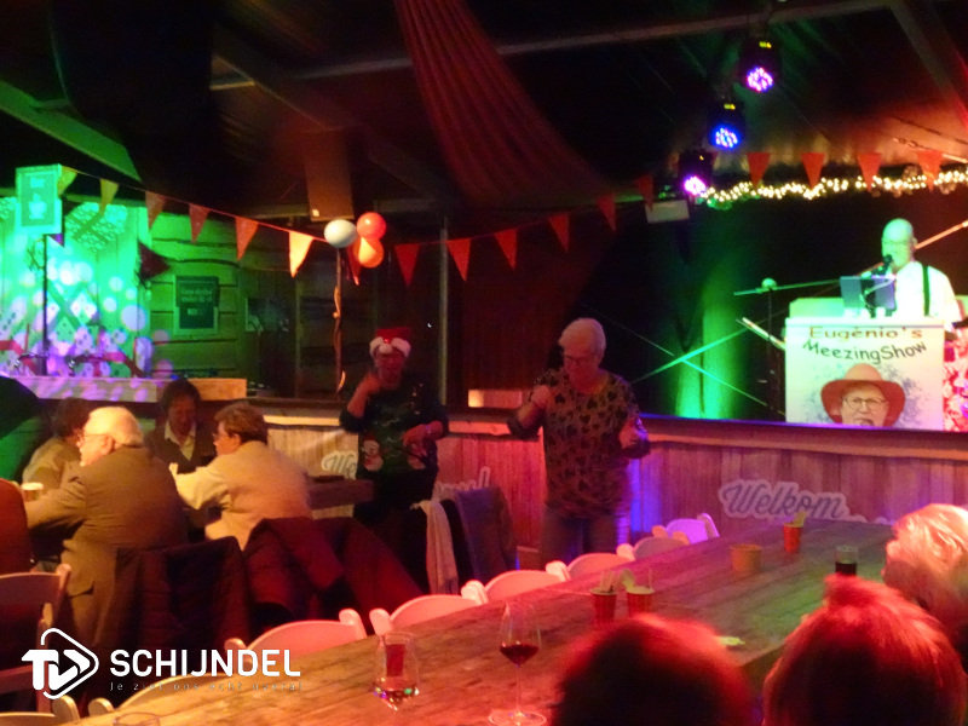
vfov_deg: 30.3
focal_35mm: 48
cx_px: 484
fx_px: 1342
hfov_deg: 39.7
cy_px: 363
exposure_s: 1/13
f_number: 7.1
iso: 3200
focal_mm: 7.79
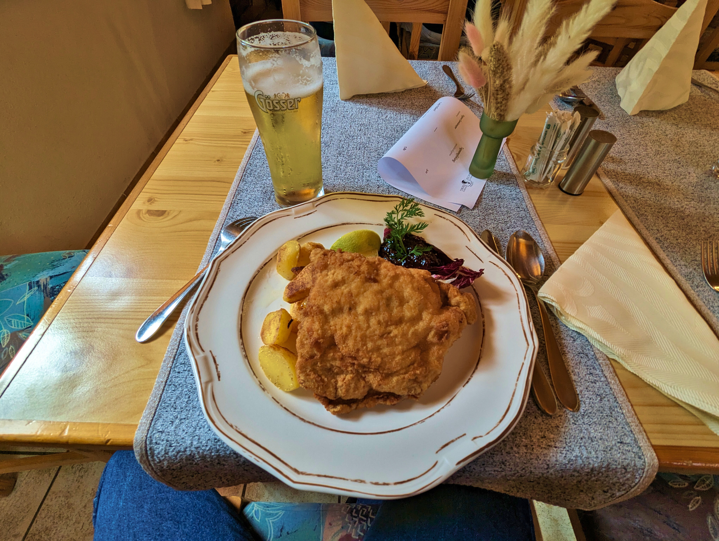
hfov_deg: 94.4
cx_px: 360
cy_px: 270
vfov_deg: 78.2
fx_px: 333
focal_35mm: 16
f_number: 2.2
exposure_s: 1/25
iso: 54
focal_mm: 2.35
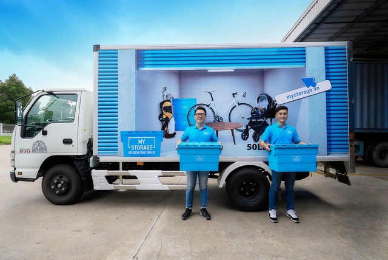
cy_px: 130
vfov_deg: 73.9
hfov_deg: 96.7
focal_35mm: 16
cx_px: 194
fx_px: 173
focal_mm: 16
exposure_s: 1/640
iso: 800
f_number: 7.1
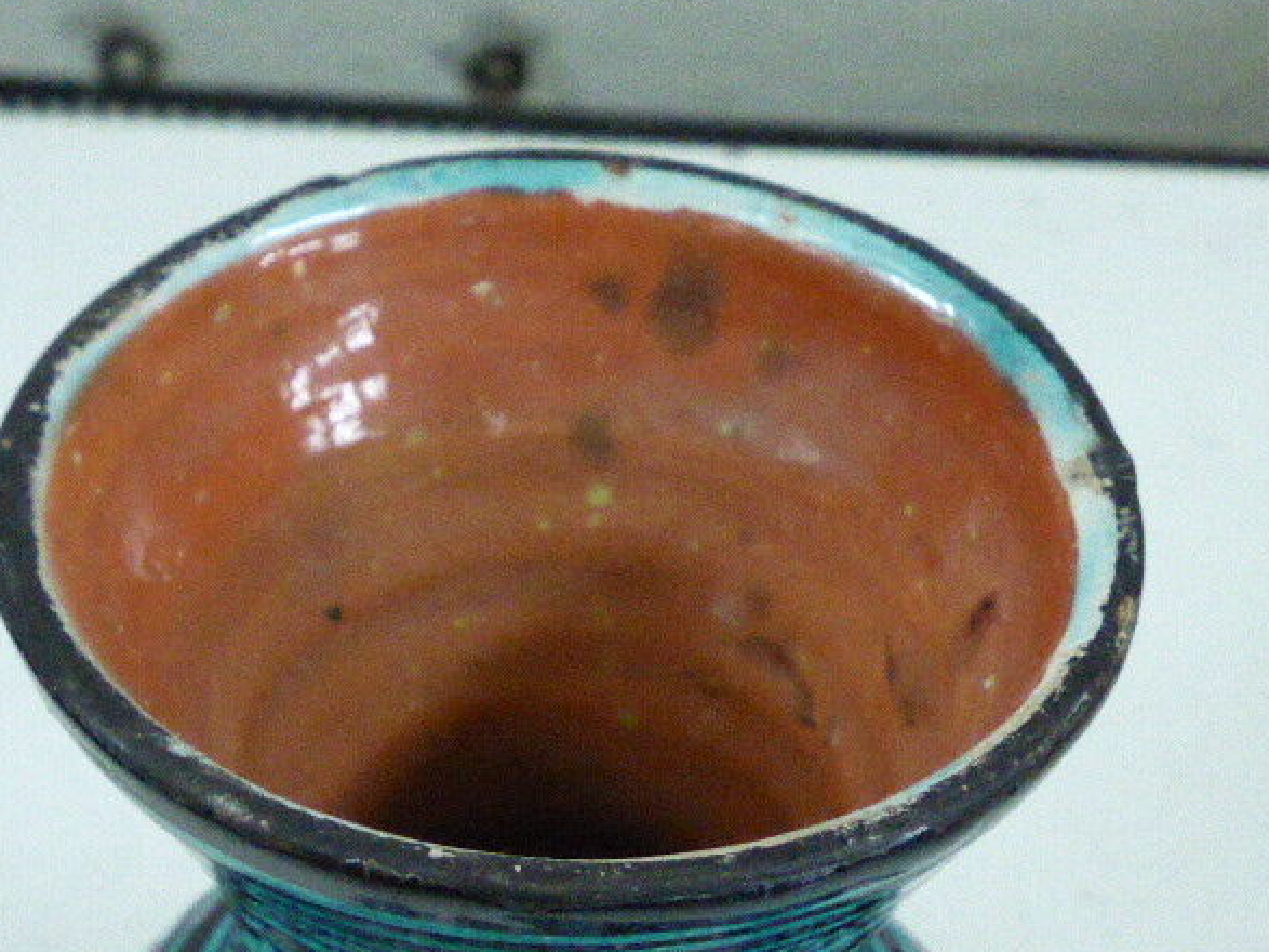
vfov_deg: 12.2
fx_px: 4435
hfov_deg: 16.3
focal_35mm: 121
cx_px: 618
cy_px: 491
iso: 3200
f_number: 5.3
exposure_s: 1/80
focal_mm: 18.2
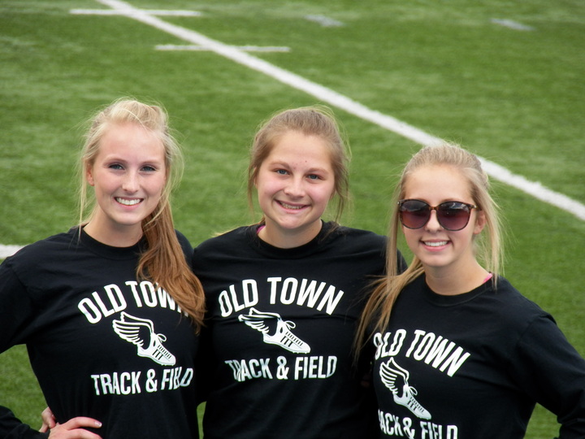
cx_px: 292
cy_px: 220
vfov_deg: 3.2
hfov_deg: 4.3
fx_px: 7858
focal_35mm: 465
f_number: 4.5
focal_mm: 83.4
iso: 125
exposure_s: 1/320
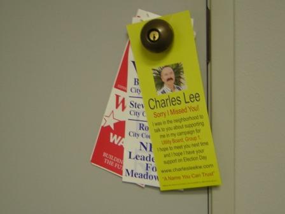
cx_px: 142
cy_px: 107
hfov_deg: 31.2
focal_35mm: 62
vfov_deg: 23.7
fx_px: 510
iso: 67
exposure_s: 1/5.5
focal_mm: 8.1
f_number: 3.4
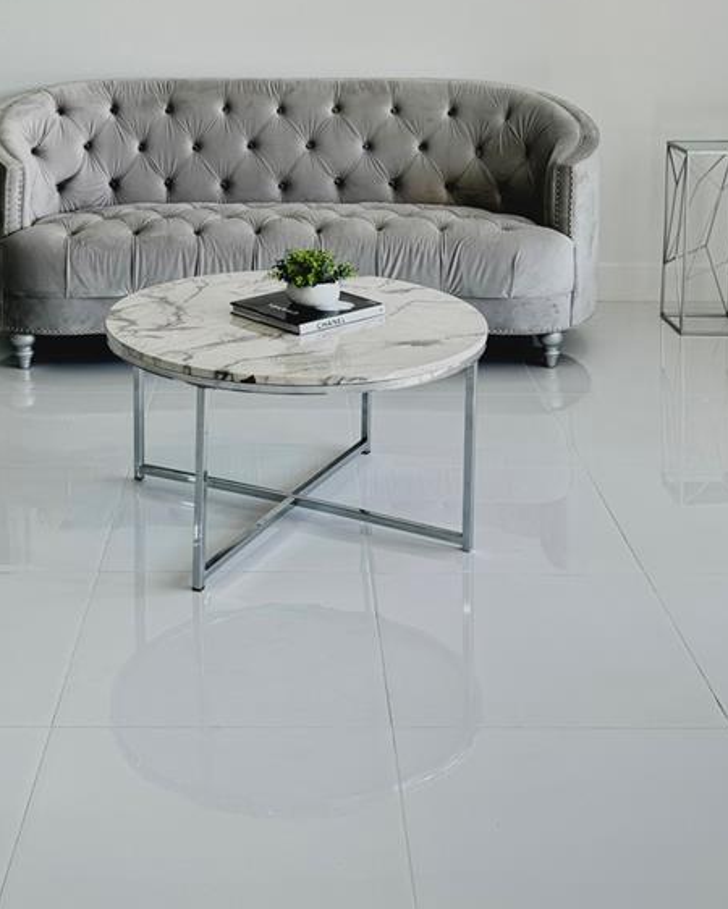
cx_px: 285
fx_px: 1346
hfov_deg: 30.2
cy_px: 120
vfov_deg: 35.5
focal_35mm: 50
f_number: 1.78
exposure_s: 1/152
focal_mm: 6.76
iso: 80
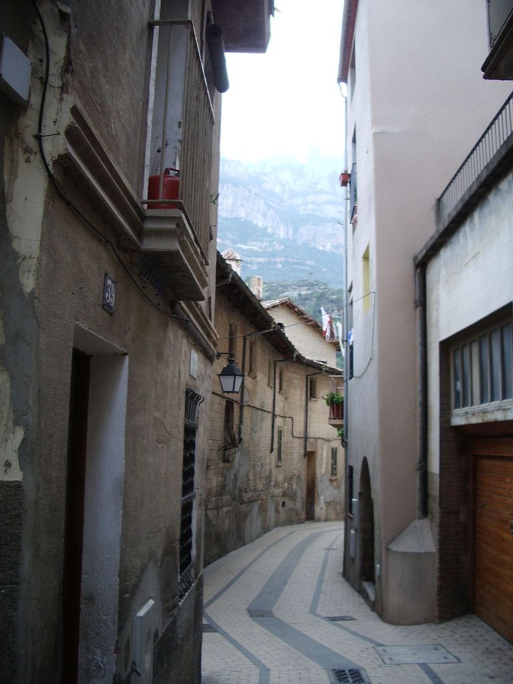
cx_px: 256
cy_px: 342
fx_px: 692
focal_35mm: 35
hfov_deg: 40.7
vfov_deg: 52.6
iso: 100
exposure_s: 1/60
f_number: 2.6
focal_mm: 5.8
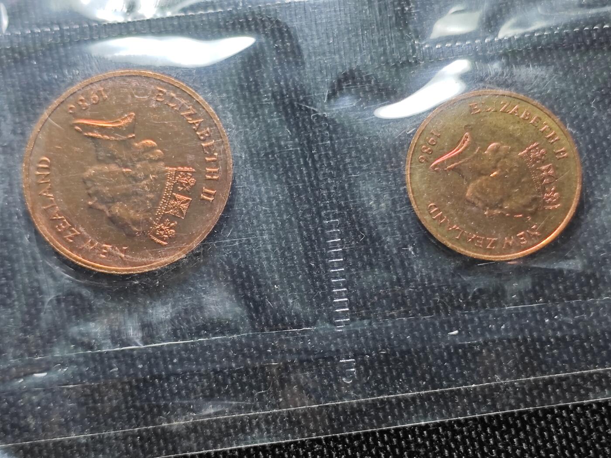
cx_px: 306
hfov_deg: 24.1
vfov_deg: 18.2
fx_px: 1430
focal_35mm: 81
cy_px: 229
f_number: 1.6
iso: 100
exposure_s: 1/50
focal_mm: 5.84
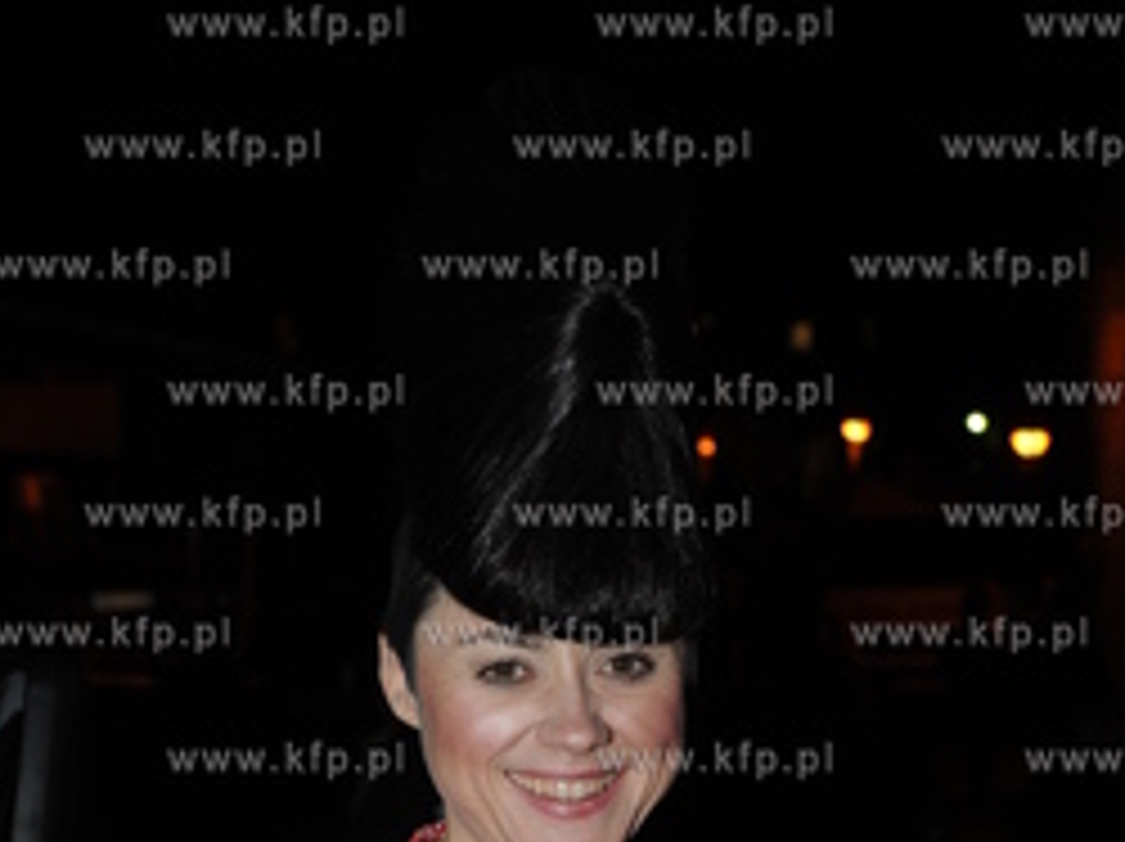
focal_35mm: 77
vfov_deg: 18.8
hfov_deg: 25.4
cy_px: 752
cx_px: 572
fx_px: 2500
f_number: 5.6
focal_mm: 50
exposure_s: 1/60
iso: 800
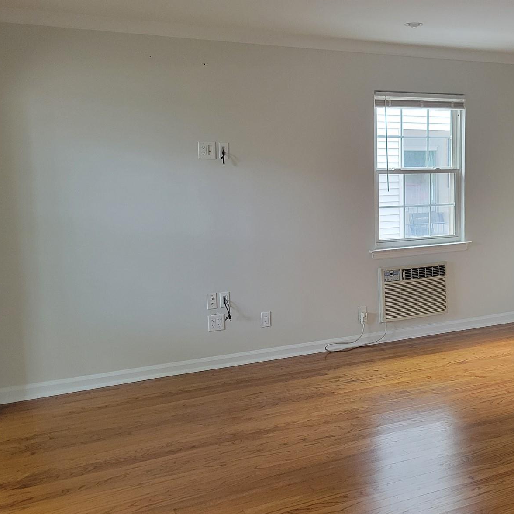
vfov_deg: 41.8
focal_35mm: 40
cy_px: 287
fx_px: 672
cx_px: 365
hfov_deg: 41.0
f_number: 1.8
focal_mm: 5.4
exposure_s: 1/120
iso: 250
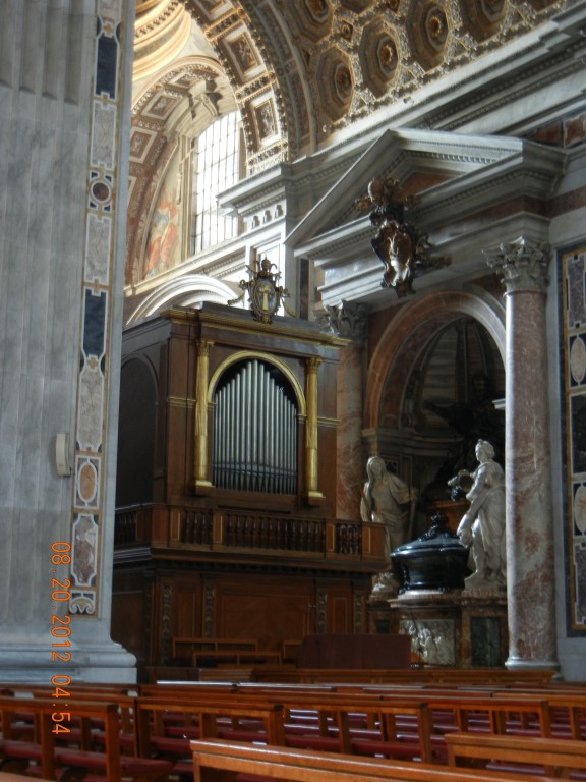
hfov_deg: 24.8
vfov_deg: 32.7
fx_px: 1332
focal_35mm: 59
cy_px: 391
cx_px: 293
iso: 200
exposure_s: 1
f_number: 4
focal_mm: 10.6
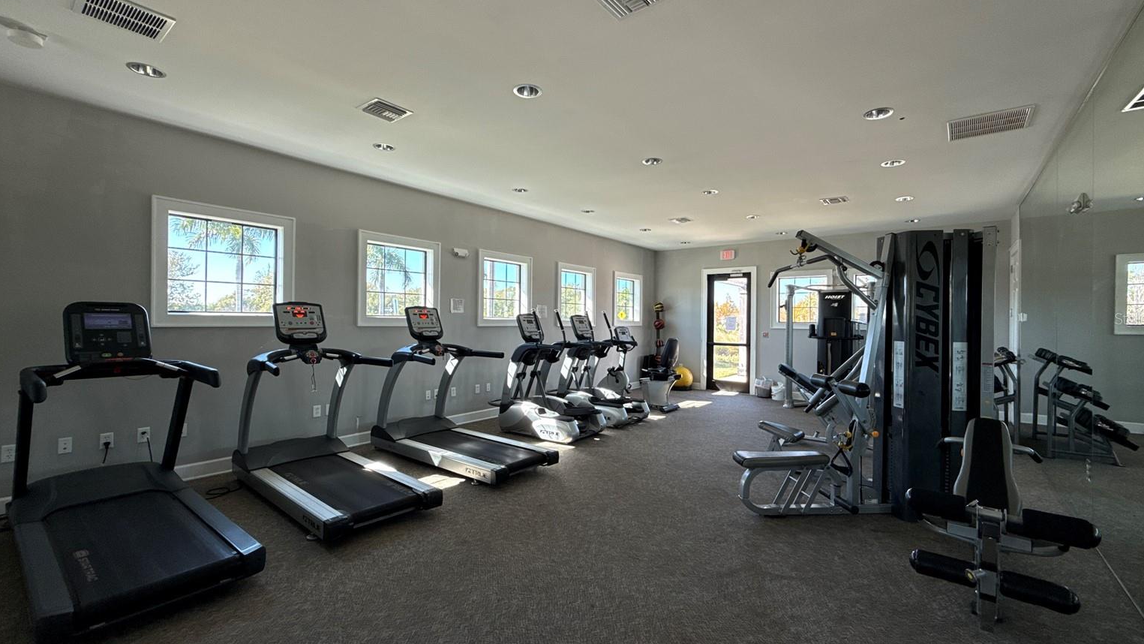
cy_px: 318
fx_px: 485
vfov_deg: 67.1
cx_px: 585
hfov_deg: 99.3
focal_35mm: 16
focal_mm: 2.22
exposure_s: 1/120
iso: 80
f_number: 2.2
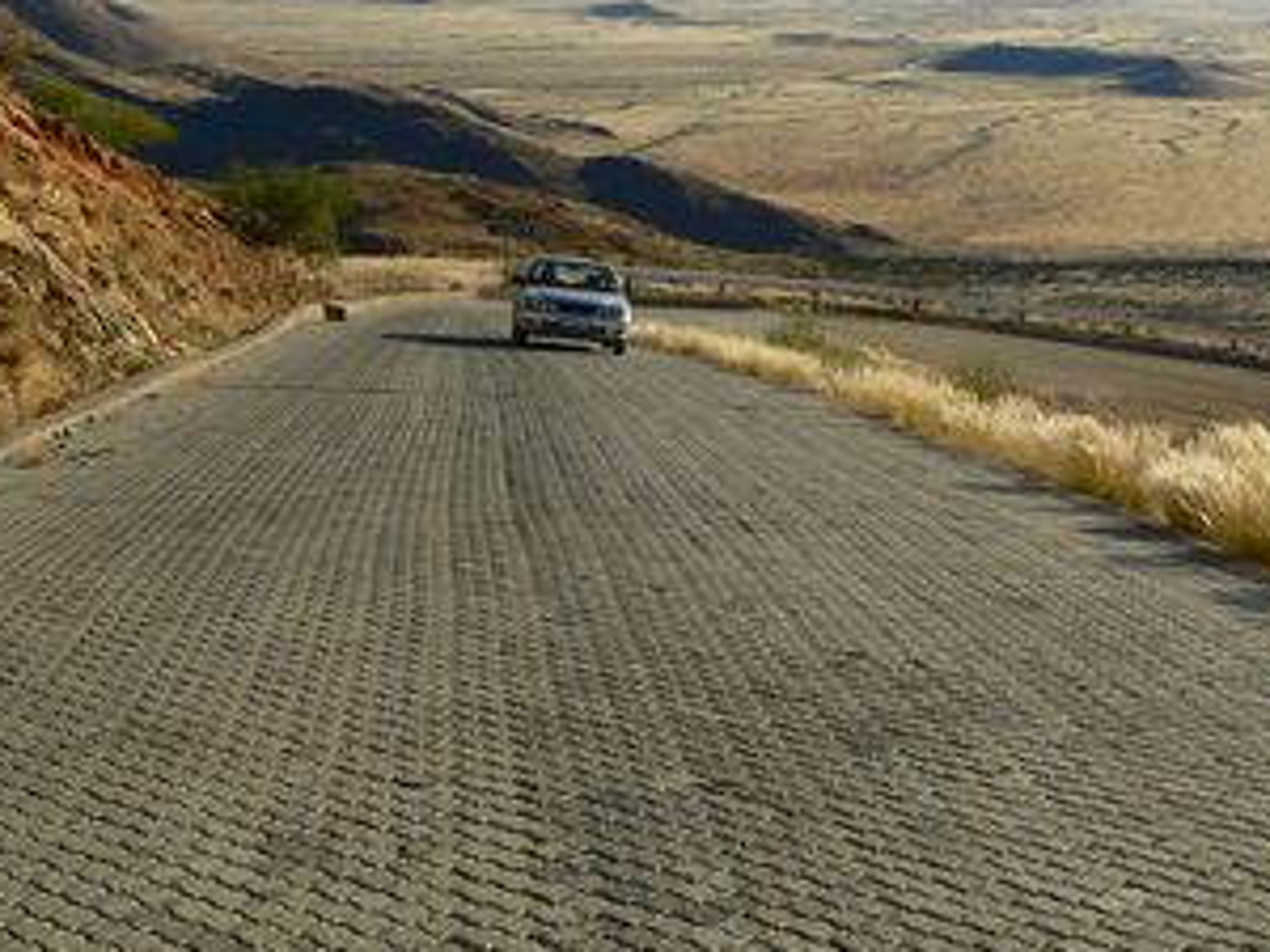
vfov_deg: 24.2
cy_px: 281
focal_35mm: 60
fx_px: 2201
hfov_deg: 32.1
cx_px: 559
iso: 80
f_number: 5.6
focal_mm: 6
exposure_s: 1/500
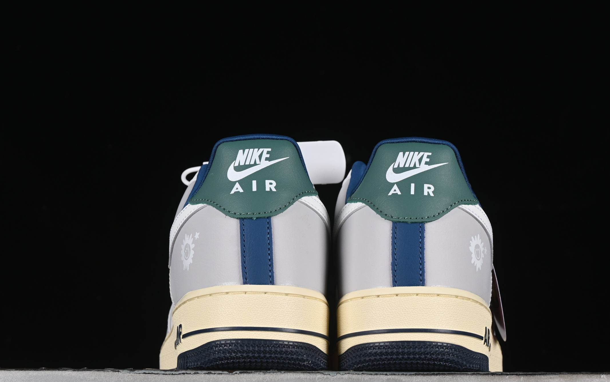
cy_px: 206
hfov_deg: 20.8
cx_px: 334
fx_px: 1662
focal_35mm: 100
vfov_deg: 13.1
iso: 160
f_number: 8
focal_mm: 50
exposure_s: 1/80
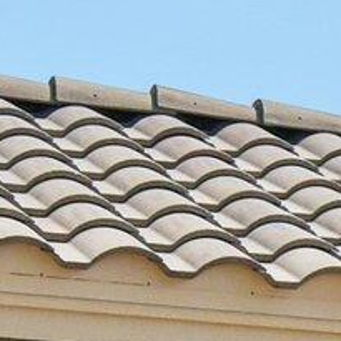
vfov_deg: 6.6
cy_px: 688
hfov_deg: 6.6
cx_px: 795
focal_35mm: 255
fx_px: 2842
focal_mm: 20
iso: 400
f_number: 8
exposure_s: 1/2000
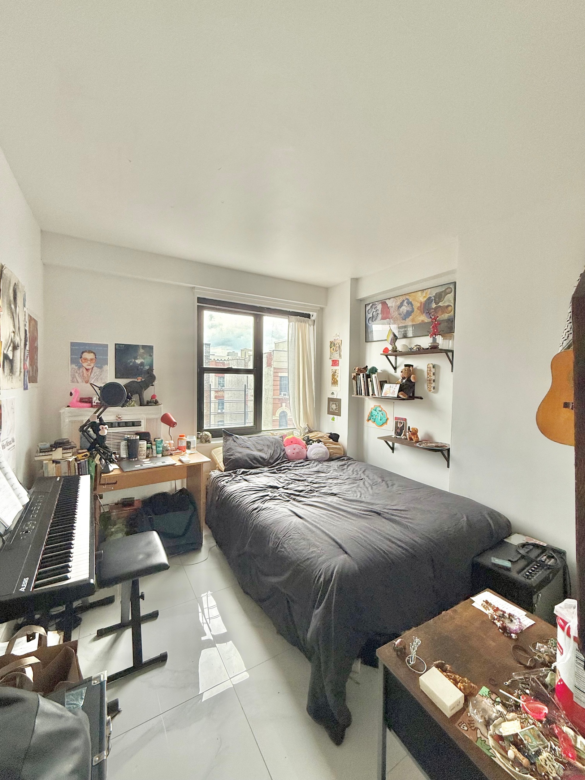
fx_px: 315
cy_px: 390
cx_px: 292
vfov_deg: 102.1
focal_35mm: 14
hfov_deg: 85.7
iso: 125
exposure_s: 1/99
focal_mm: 2.22
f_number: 2.2
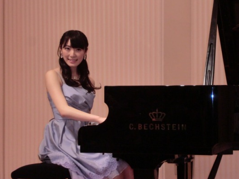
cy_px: 90
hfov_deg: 17.4
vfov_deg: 13.1
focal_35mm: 113
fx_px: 780
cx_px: 119
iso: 400
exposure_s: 1/60
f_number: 5.7
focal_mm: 20.21
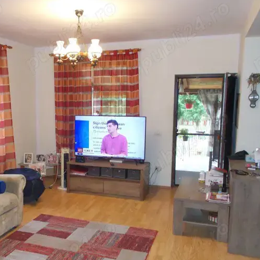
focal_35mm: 37
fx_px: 314
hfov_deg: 44.3
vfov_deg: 44.8
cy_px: 148
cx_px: 88
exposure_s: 1/25
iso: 320
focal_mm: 4.6
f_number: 3.2
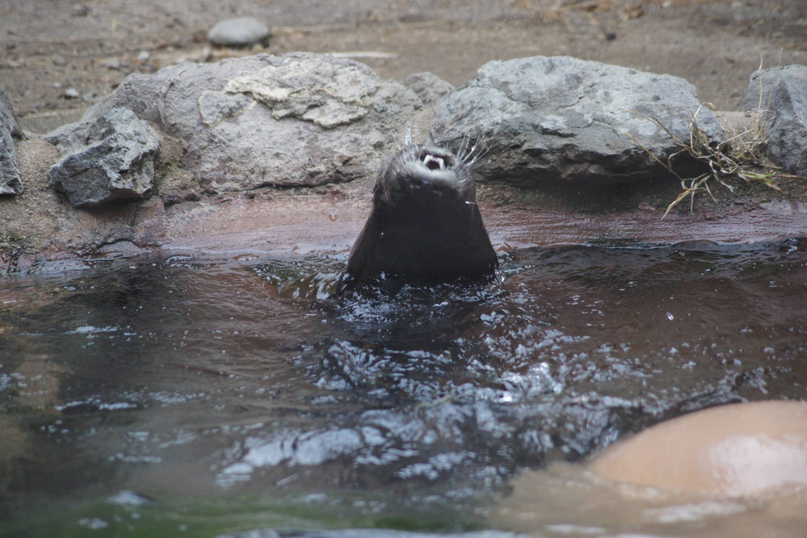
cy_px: 269
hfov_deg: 10.2
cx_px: 404
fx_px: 4539
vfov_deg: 6.8
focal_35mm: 202
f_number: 4.5
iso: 1250
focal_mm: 135
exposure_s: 1/500
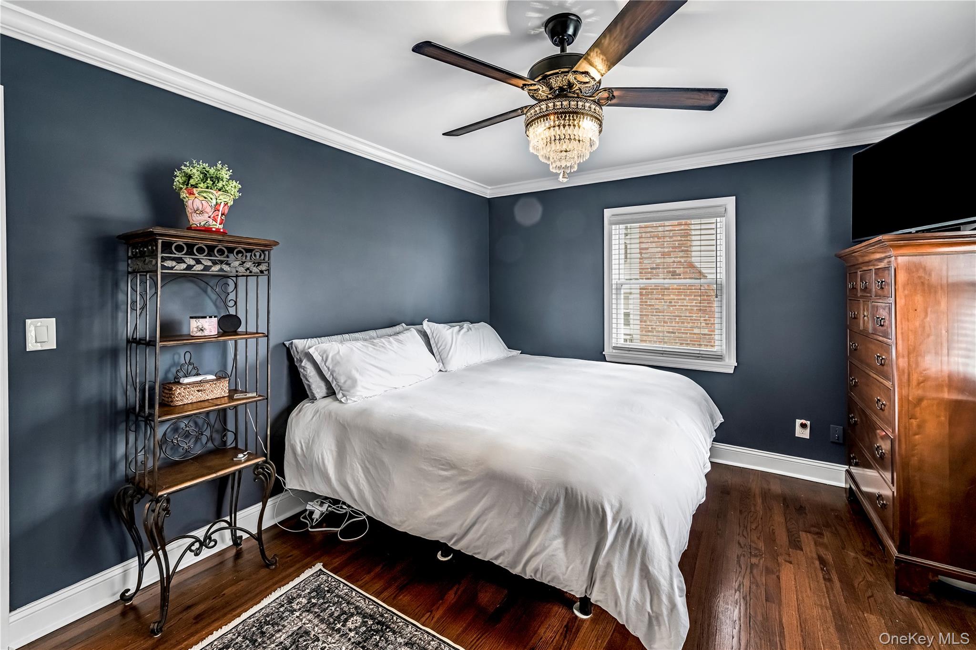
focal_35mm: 14
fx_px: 379
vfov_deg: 81.2
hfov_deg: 104.3
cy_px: 325
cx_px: 488
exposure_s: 1/2
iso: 320
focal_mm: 14
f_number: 9
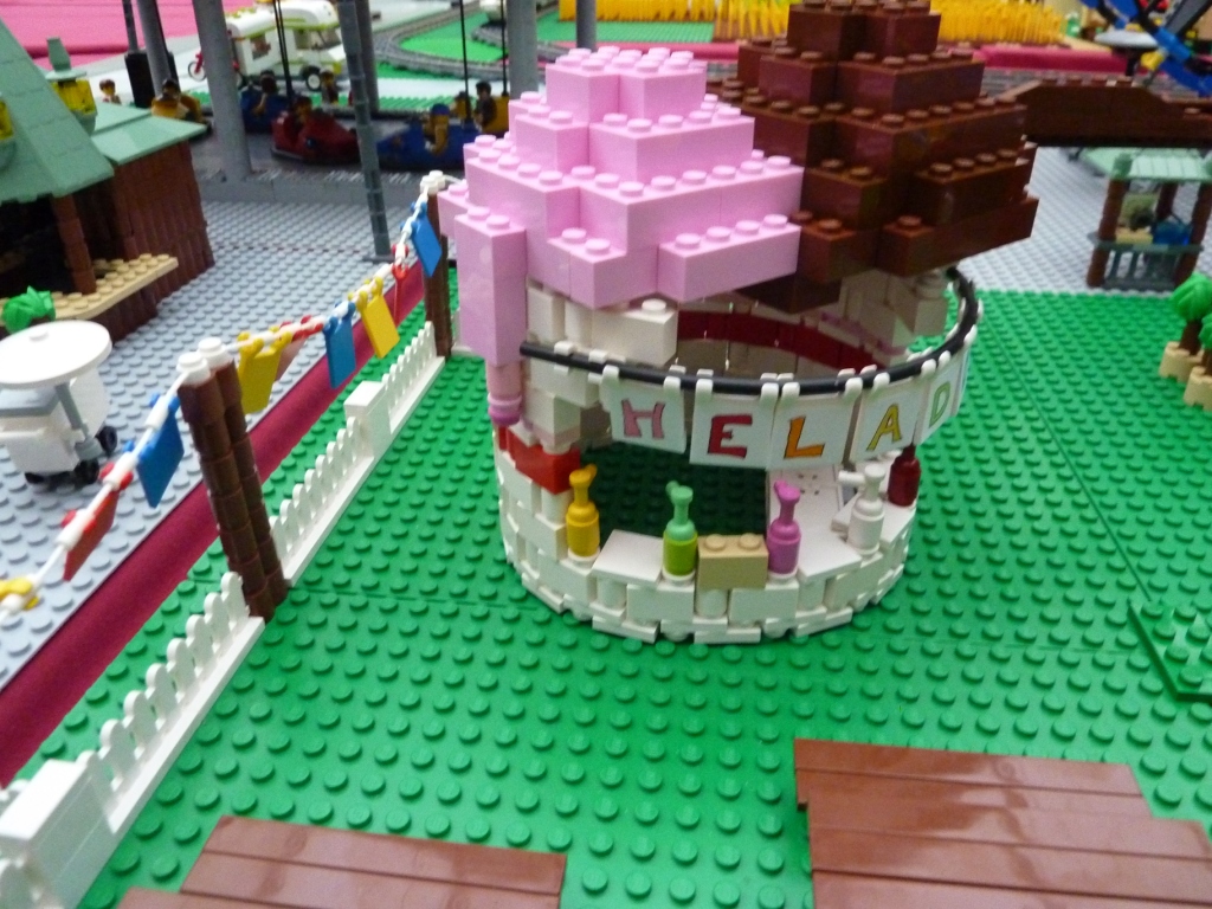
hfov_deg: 69.4
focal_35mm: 25
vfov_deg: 54.9
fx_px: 875
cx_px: 606
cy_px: 454
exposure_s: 1/30
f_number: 3.3
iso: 640
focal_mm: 4.1
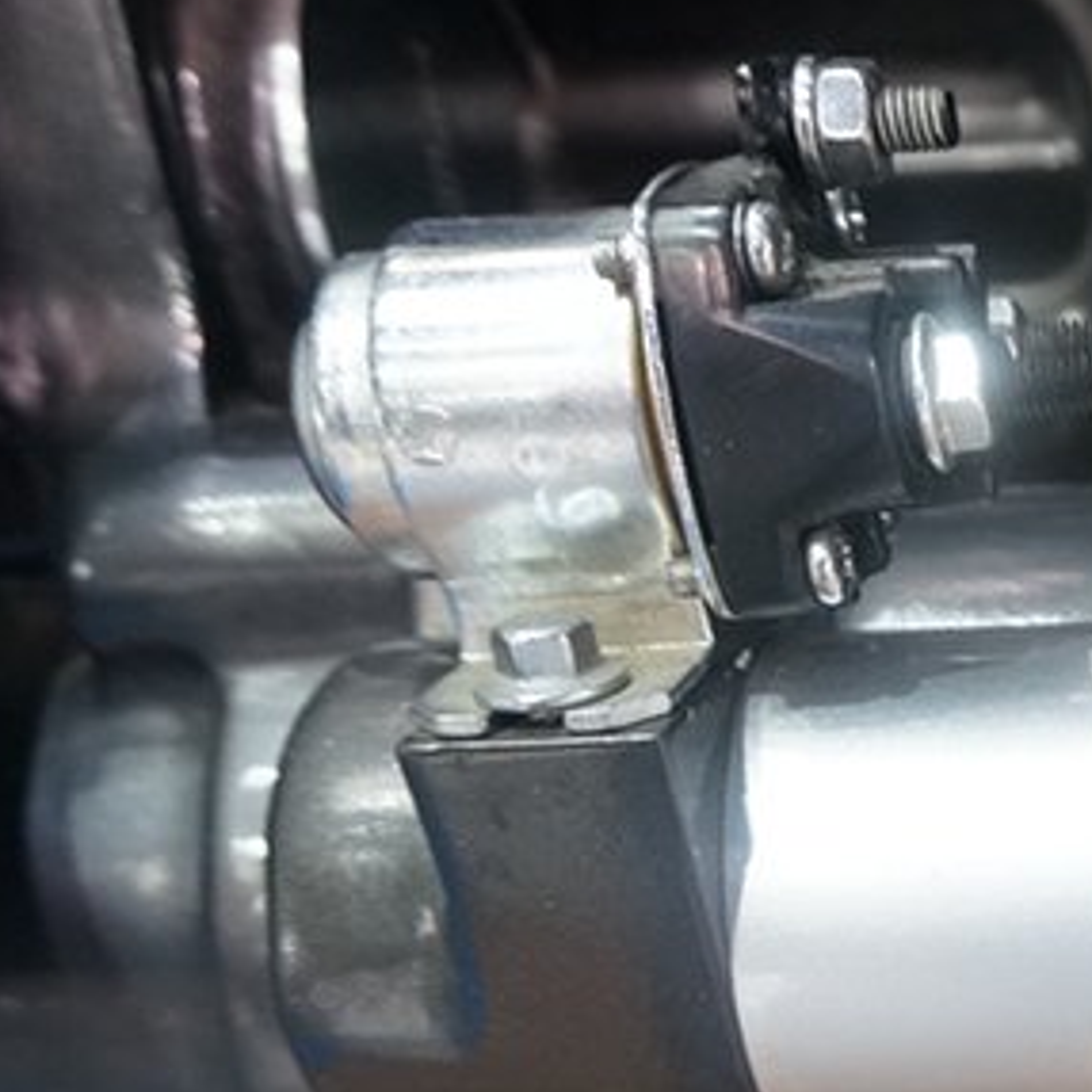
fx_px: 2034
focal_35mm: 57
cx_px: 1390
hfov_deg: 26.0
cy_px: 987
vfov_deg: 28.8
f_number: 4
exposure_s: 1/60
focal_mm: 16
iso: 800
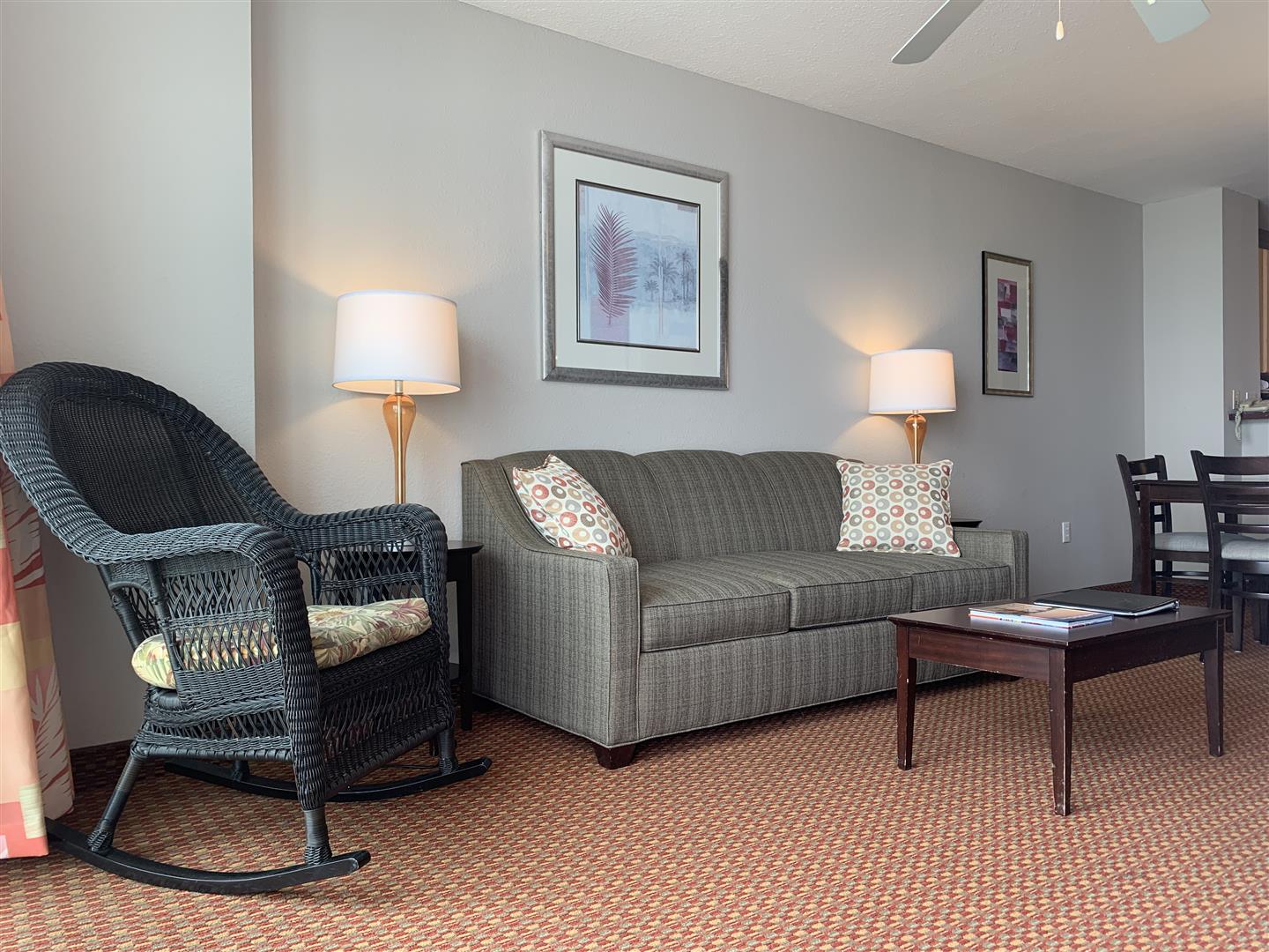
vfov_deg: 53.1
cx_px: 634
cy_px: 476
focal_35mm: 26
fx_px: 953
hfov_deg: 67.3
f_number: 1.8
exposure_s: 1/121
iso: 50
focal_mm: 4.25
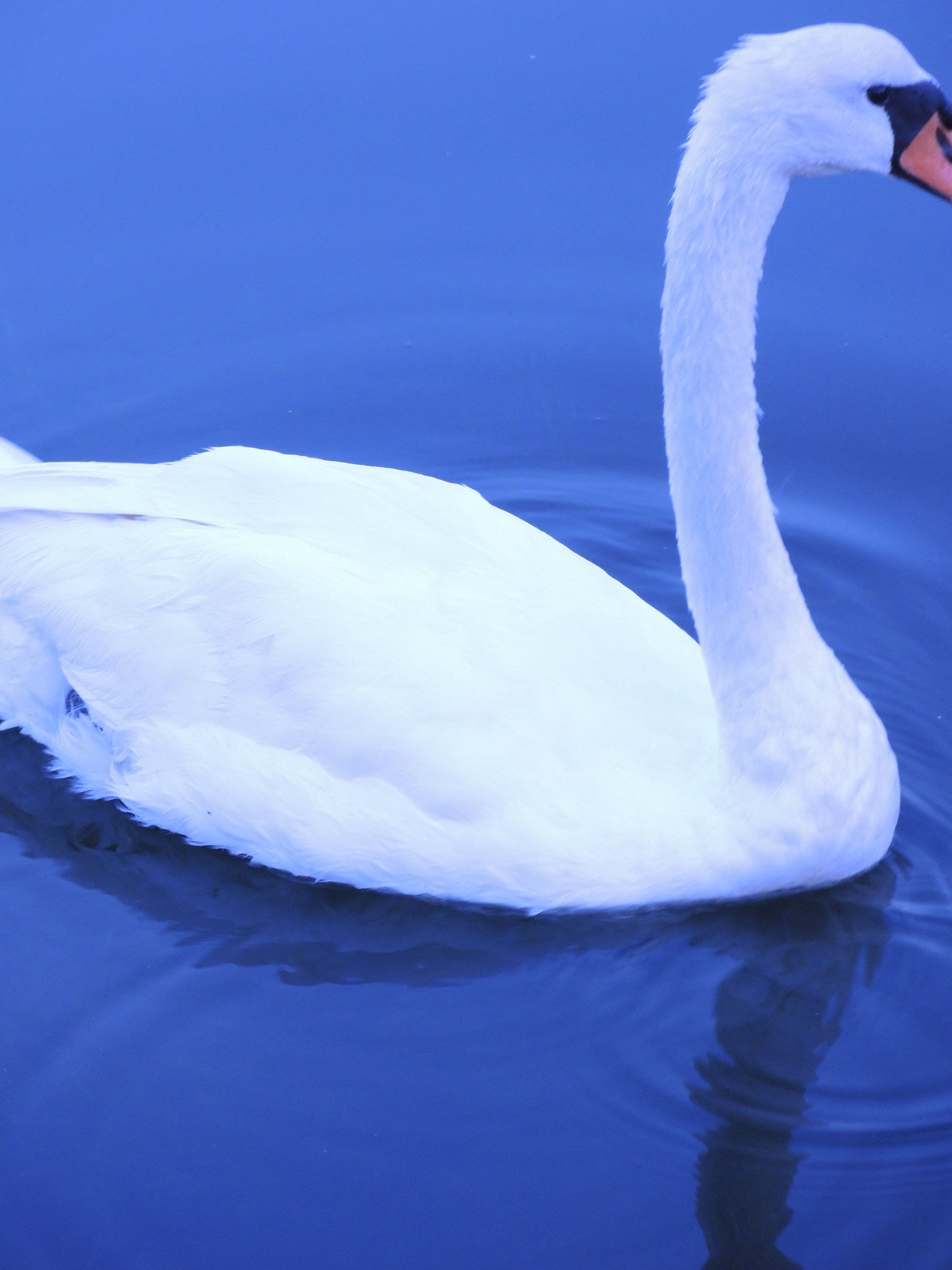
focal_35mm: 227
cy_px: 597
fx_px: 8325
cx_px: 444
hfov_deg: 6.5
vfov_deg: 8.7
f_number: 4
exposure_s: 1/50
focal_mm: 42.8
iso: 400
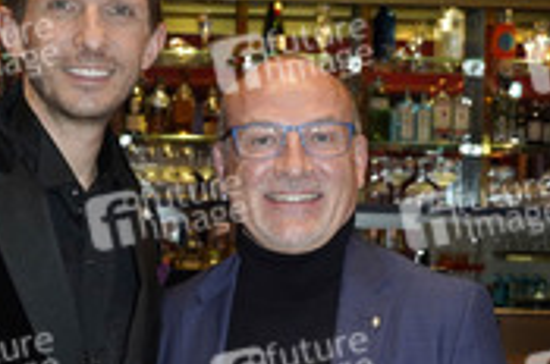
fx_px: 1220
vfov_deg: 16.9
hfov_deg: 25.3
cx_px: 209
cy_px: 292
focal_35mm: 80
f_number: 5
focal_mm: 31
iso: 1600
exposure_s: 1/100
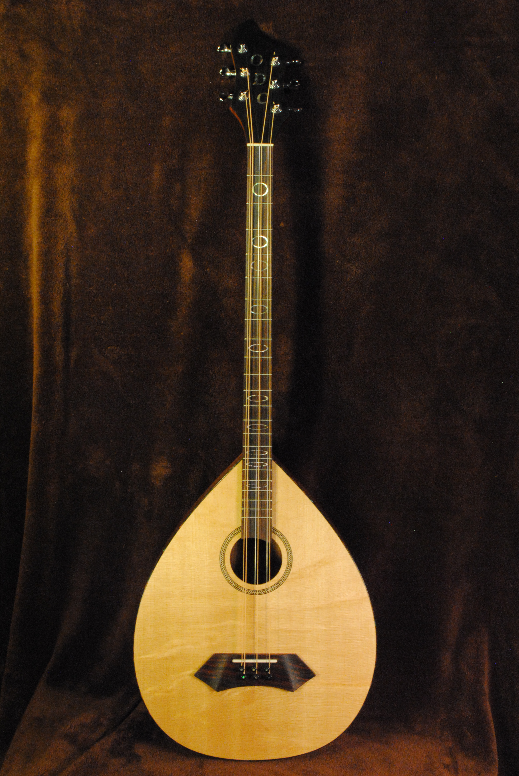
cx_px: 260
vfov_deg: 41.1
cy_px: 388
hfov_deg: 28.2
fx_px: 1035
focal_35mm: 48
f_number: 16
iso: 1600
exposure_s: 1/10
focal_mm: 32
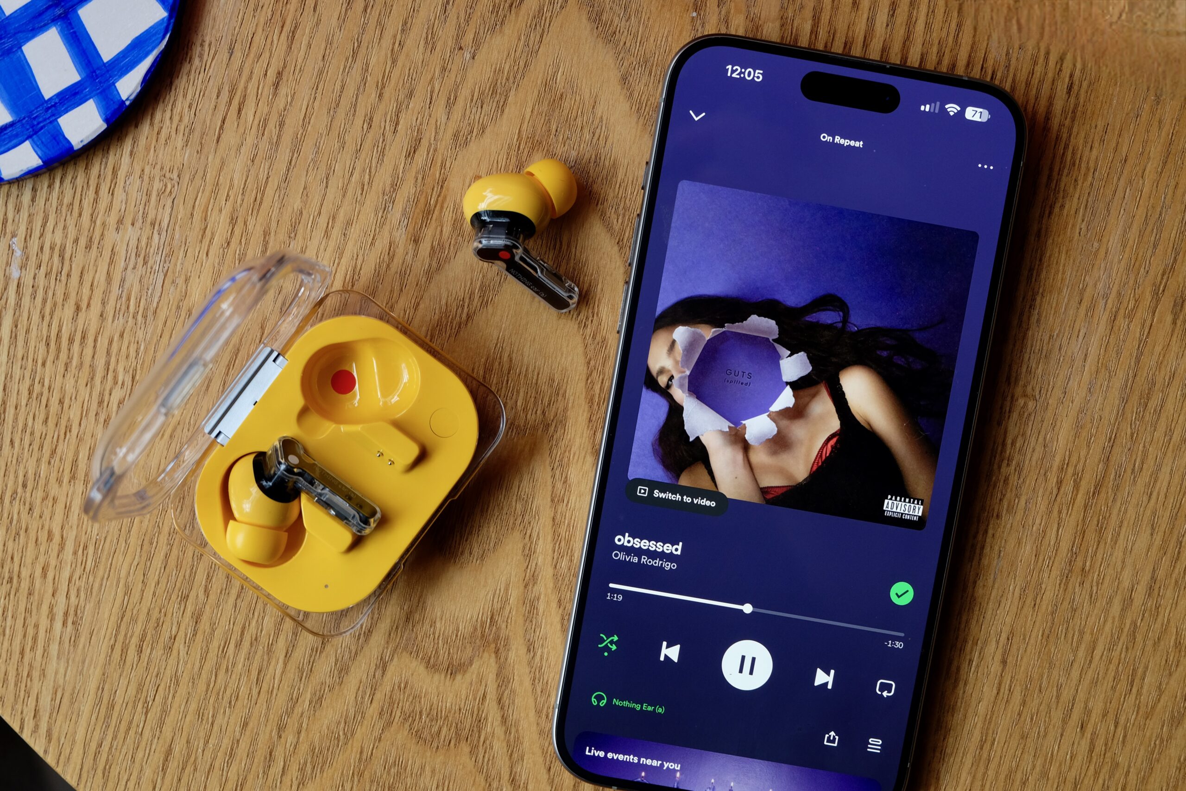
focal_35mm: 58
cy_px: 396
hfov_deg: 34.5
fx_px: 1911
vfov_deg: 23.4
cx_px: 593
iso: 500
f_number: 5.3
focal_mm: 38.7
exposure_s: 1/60
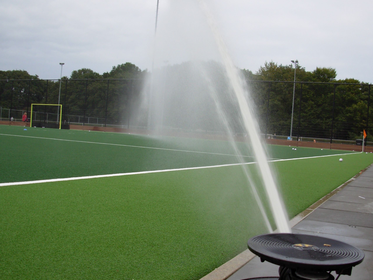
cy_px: 152
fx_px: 453
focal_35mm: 42
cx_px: 187
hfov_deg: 44.8
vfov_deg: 34.3
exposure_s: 1/271
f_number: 2.9
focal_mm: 6.3
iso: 50
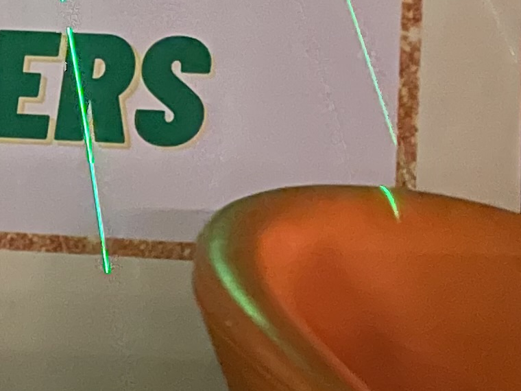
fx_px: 2077
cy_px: -243
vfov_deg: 10.3
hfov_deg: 13.1
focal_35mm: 138
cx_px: -373
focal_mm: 4.2
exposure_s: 1/14
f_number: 1.6
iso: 2000
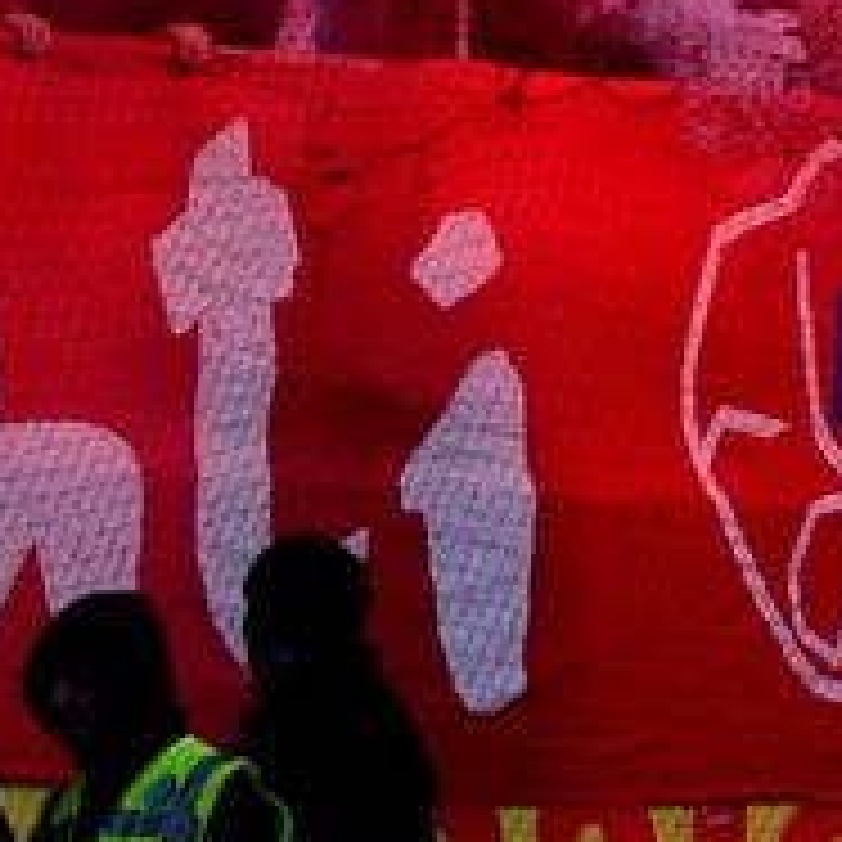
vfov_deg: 3.3
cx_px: 765
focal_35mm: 523
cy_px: 2
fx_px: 14401
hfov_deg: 3.3
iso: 640
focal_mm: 135
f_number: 13
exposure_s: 1/200
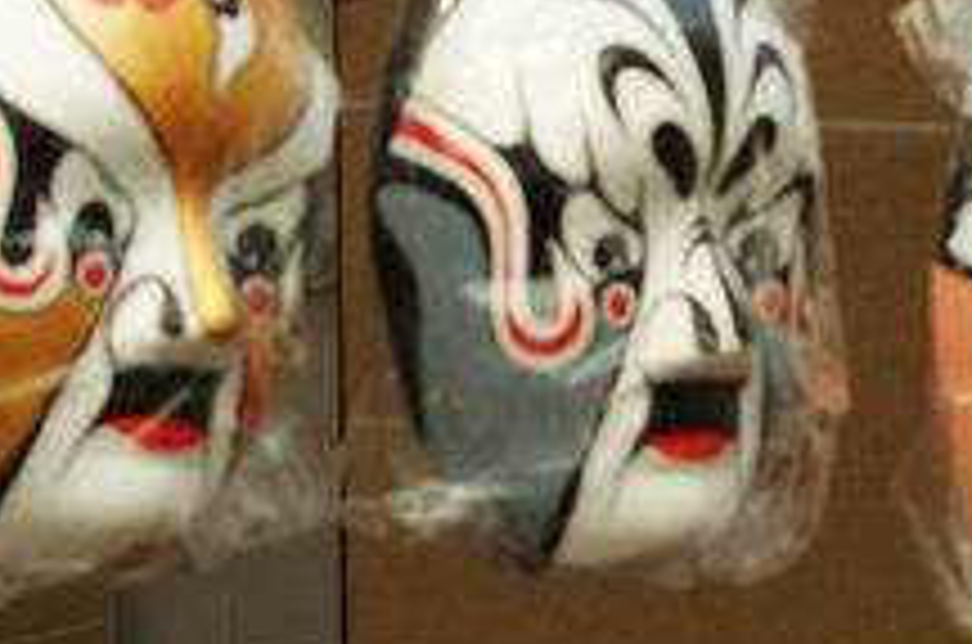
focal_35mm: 417
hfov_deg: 4.9
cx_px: 896
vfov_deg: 3.3
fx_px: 11230
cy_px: 745
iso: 200
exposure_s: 1/320
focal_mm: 75
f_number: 8
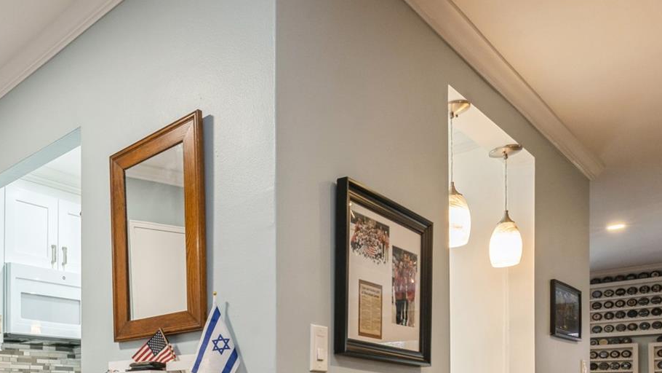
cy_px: 392
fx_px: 579
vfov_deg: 32.2
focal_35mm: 33
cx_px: 71
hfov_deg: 52.6
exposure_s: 1/5
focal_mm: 14
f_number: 11
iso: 400
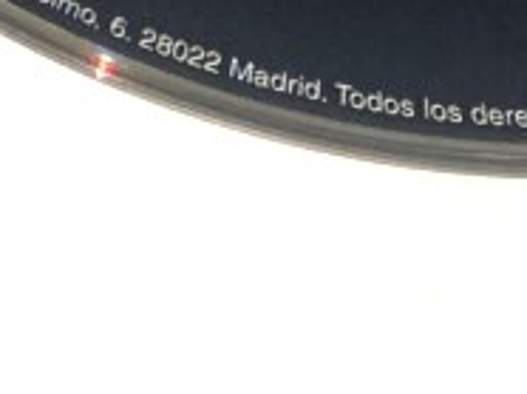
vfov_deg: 6.2
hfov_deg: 8.3
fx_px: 3421
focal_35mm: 225
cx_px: -601
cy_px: -658
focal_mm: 4.15
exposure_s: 1/92
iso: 25
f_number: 2.2
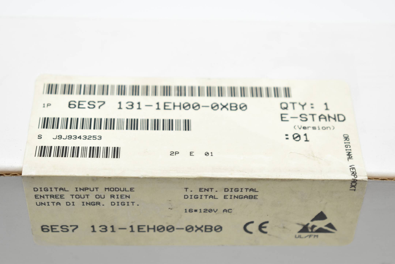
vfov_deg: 16.6
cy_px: 132
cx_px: 198
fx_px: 906
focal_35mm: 82
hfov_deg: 24.6
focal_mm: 55
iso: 100
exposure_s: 1/40
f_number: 5.6
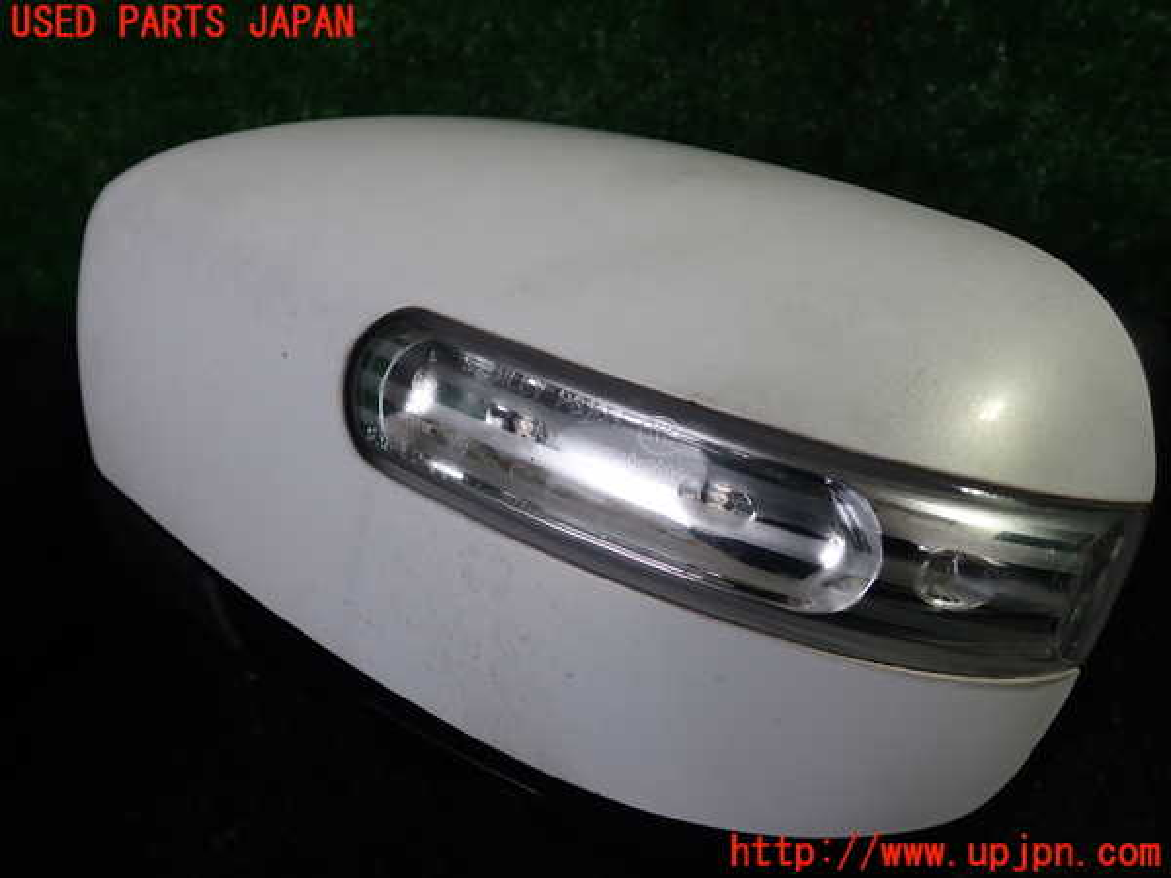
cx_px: 586
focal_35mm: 30
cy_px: 439
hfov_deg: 60.0
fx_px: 1015
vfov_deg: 46.8
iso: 200
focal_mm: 5.4
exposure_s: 1/40
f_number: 2.3
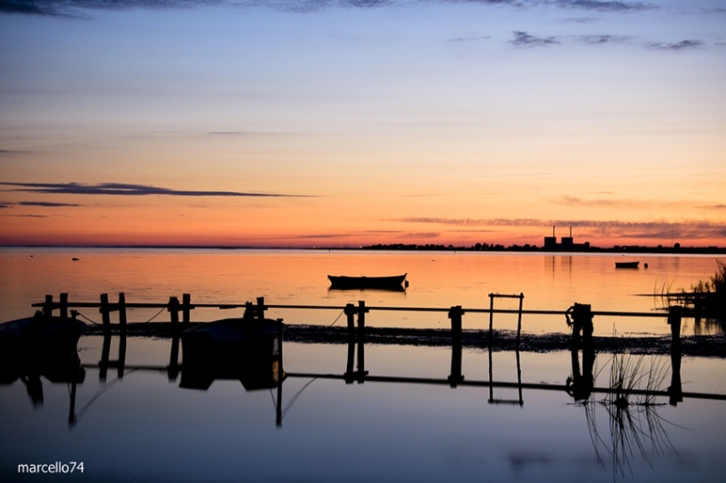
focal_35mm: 75
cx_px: 363
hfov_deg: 27.0
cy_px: 242
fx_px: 1511
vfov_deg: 18.1
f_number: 16
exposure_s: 2.5
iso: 200
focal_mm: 50
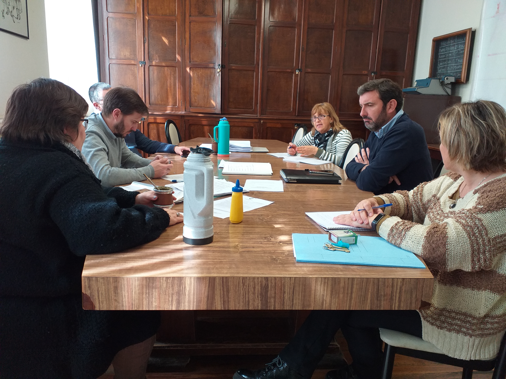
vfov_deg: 53.1
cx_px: 253
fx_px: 380
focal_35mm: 26
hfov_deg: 67.3
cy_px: 190
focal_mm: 3.6
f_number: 1.9
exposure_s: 1/100
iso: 64
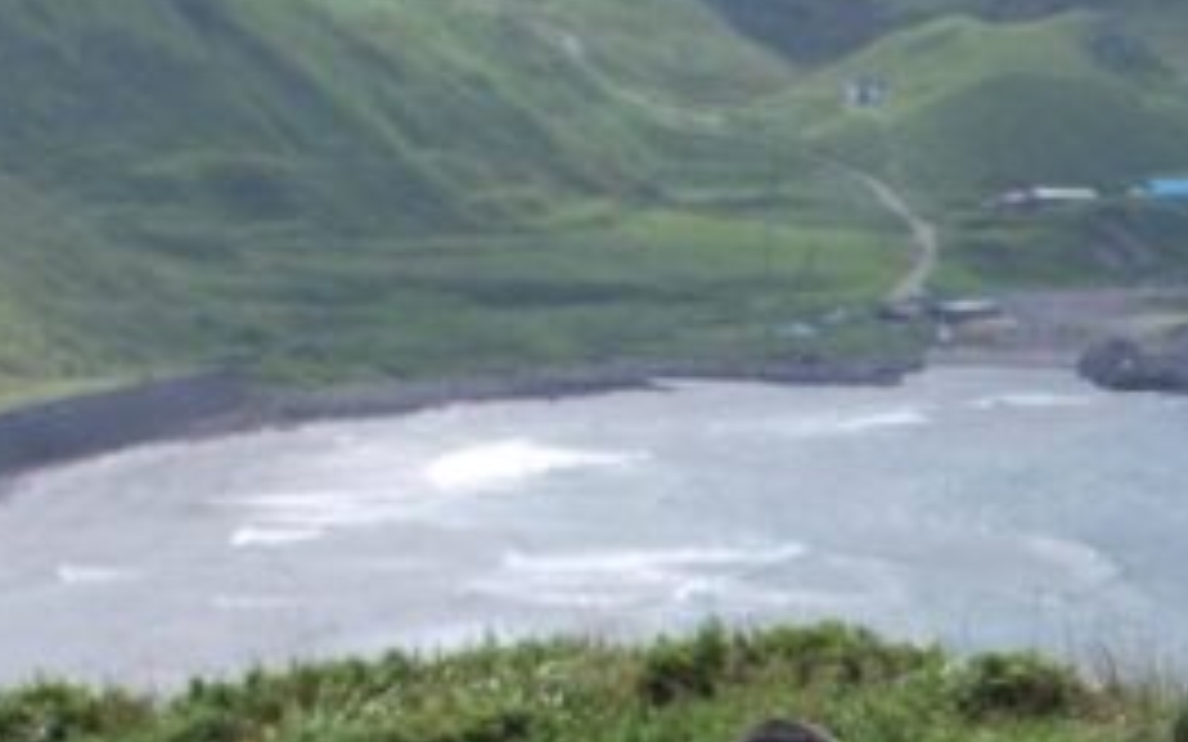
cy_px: 569
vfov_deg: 7.4
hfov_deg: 11.3
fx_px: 5763
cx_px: 1773
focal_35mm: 178
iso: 100
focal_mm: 30
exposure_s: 1/200
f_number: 7.1
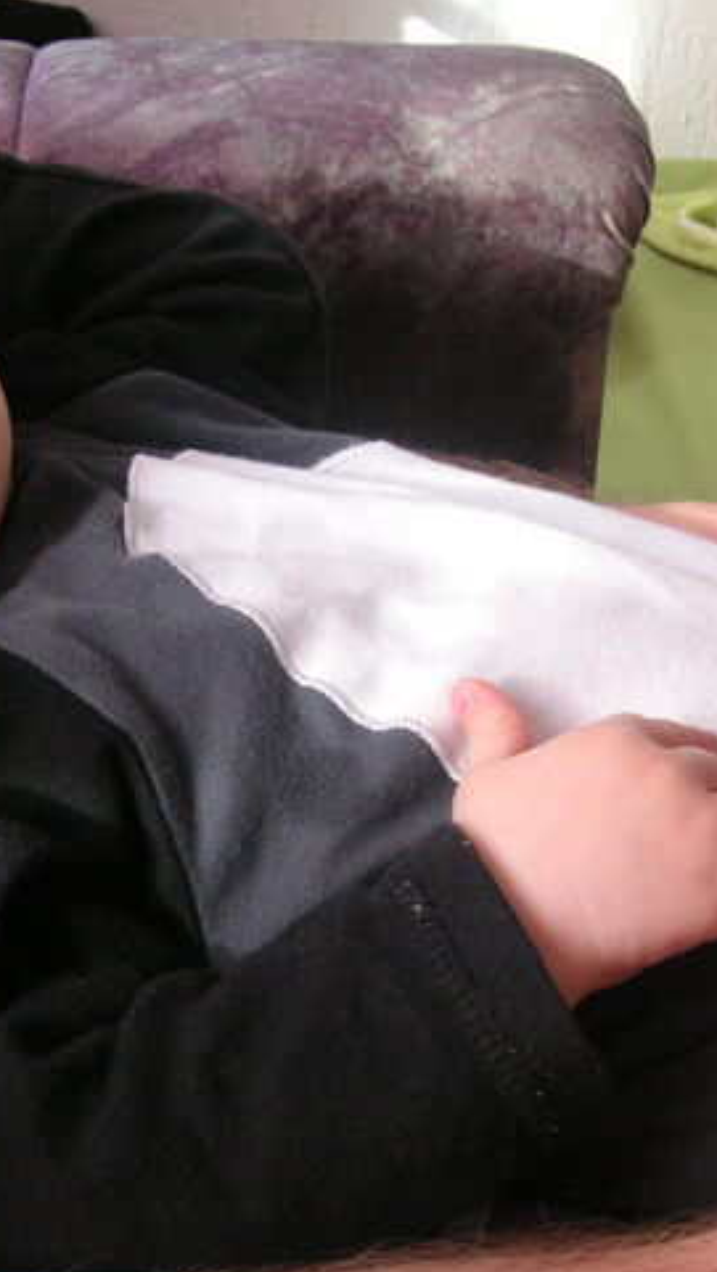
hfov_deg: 17.9
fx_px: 2262
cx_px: 177
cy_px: 661
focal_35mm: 67
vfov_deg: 31.4
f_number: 2.8
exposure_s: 1/45
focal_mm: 6.1
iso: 100
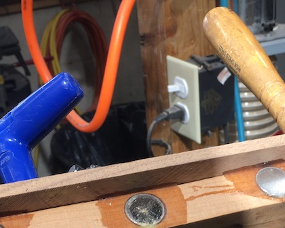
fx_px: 582
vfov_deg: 22.0
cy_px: 166
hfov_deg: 27.5
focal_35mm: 69
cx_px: 164
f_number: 2.2
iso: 25
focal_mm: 4.15
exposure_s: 1/60
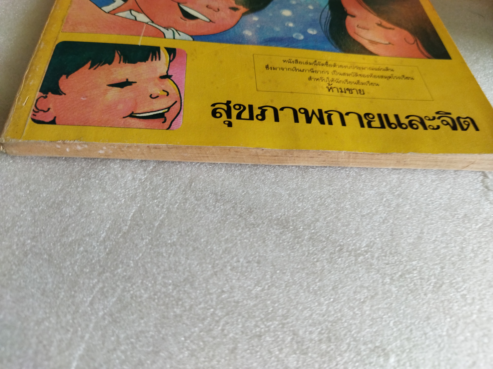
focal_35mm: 27
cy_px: 184
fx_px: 385
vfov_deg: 51.4
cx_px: 246
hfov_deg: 65.3
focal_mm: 4.71
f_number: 1.79
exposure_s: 1/50
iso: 163
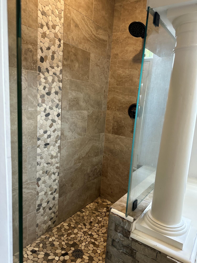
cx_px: 98
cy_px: 132
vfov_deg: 71.6
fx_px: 182
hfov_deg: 56.8
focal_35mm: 24
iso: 200
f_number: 1.78
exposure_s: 1/60
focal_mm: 6.86
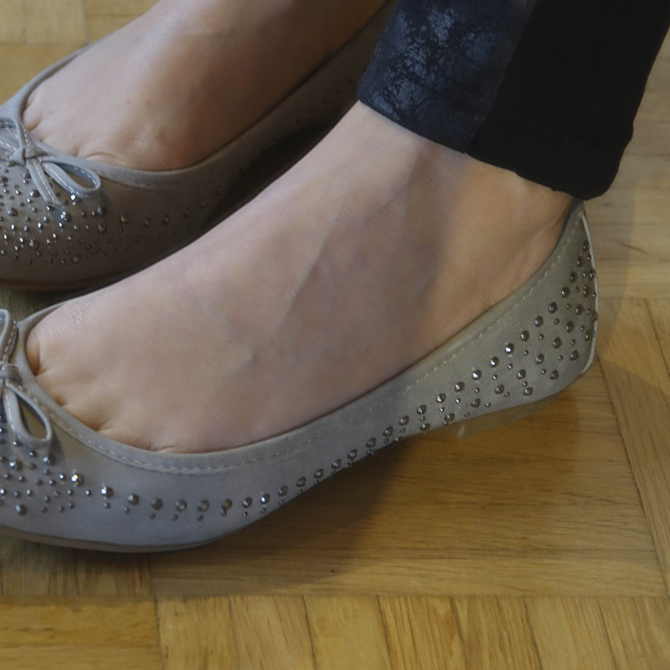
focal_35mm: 158
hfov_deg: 11.0
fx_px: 3460
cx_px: 195
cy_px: 333
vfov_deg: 11.1
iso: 800
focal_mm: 44.93
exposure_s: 1/13
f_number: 4
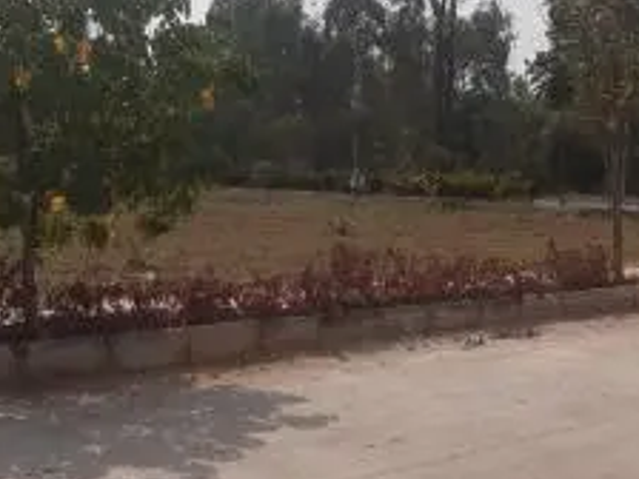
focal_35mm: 62
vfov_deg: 23.6
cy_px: 214
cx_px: 381
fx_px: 1144
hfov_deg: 31.1
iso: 40
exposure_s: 1/4292
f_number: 1.7
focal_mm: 3.92
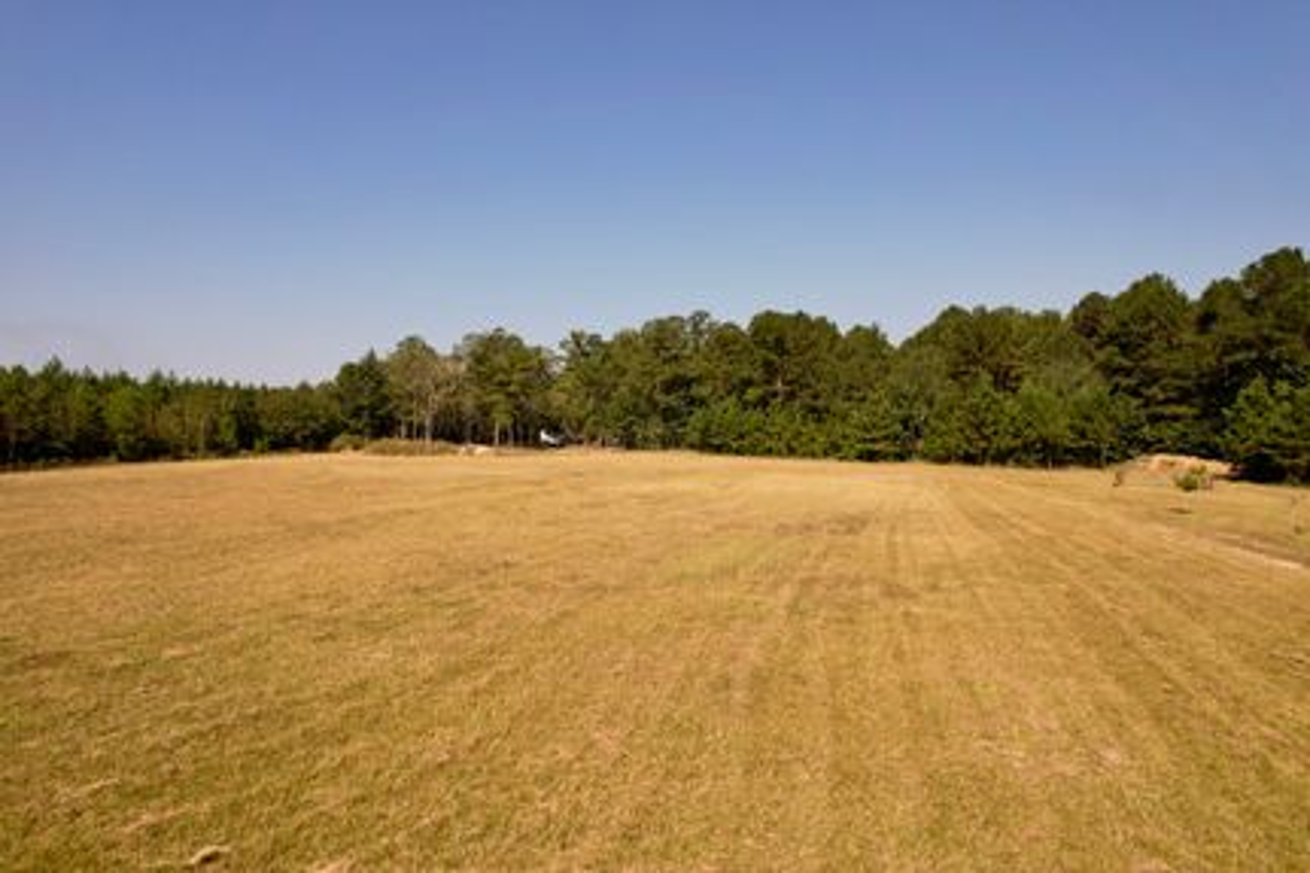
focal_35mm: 22
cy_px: 436
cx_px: 655
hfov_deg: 78.6
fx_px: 800
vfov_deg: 57.2
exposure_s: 1/2000
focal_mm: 8.38
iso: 100
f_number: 2.8
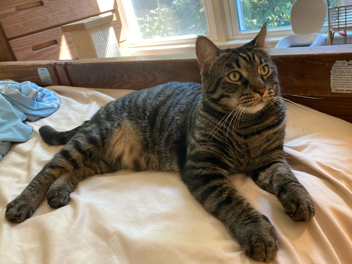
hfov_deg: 58.3
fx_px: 315
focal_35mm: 31
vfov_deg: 45.4
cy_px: 126
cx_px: 185
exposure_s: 1/60
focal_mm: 3.99
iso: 160
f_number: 1.8
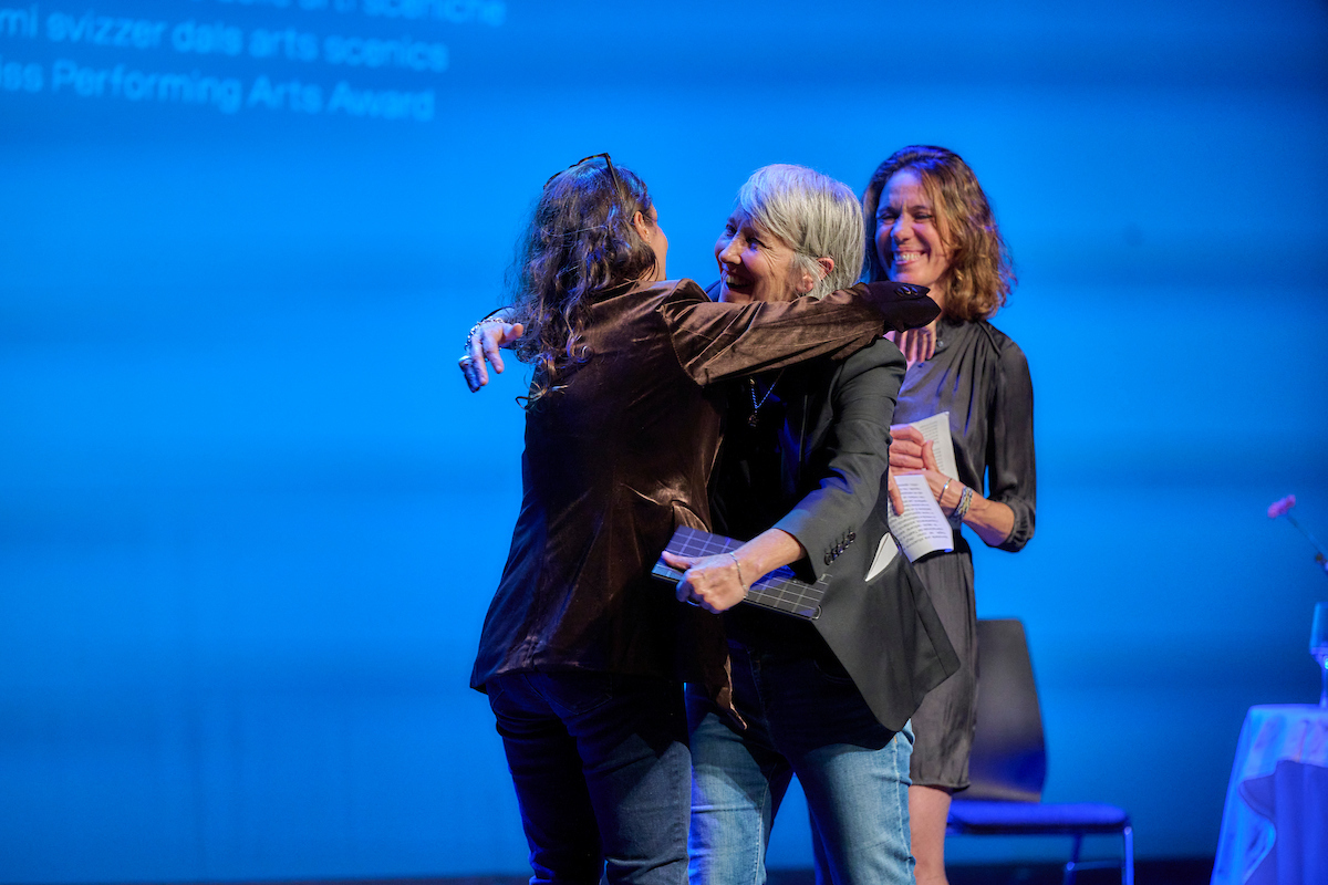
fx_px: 7193
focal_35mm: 195
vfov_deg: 7.0
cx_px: 664
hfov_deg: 10.5
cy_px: 442
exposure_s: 1/320
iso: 2500
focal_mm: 195
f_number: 4
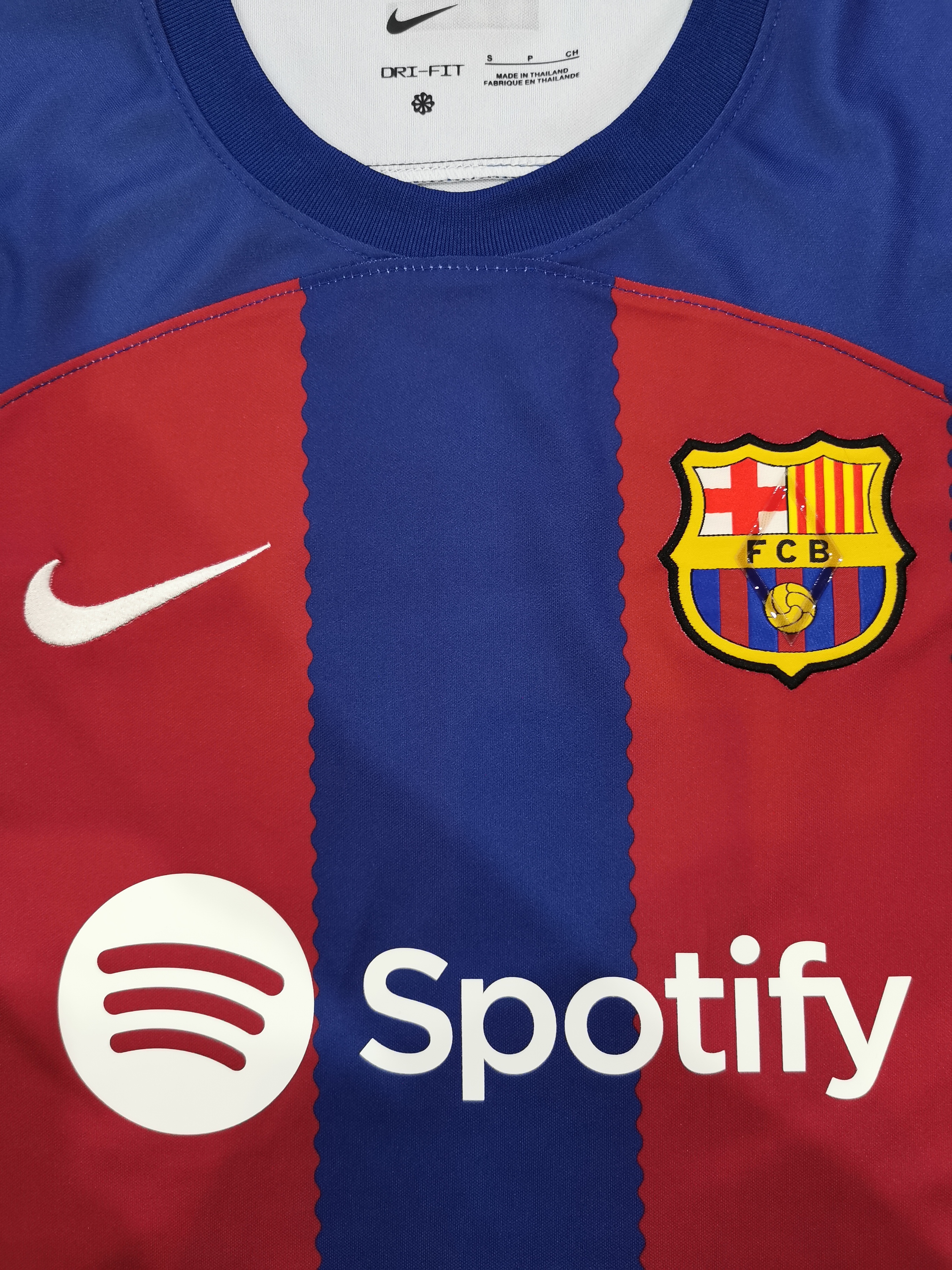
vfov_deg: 65.3
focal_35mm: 27
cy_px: 635
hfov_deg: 51.4
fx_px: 990
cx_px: 476
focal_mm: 5.56
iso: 320
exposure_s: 1/33.3
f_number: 1.6
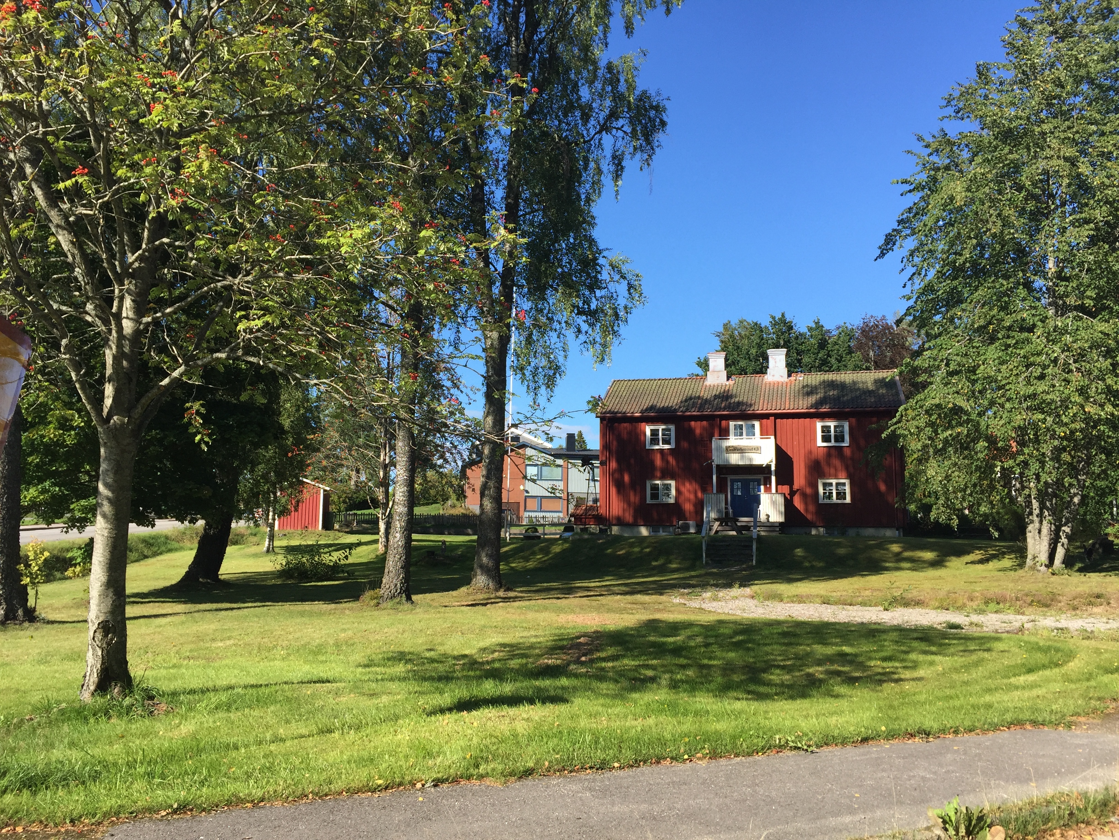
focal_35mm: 29
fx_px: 937
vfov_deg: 48.2
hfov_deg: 61.7
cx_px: 560
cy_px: 420
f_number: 2.2
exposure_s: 1/1130
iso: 32
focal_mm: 4.15
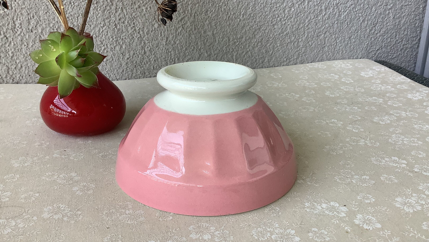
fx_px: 387
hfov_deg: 58.0
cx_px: 214
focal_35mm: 34
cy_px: 133
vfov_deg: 34.6
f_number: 2.4
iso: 64
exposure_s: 1/120
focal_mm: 3.3
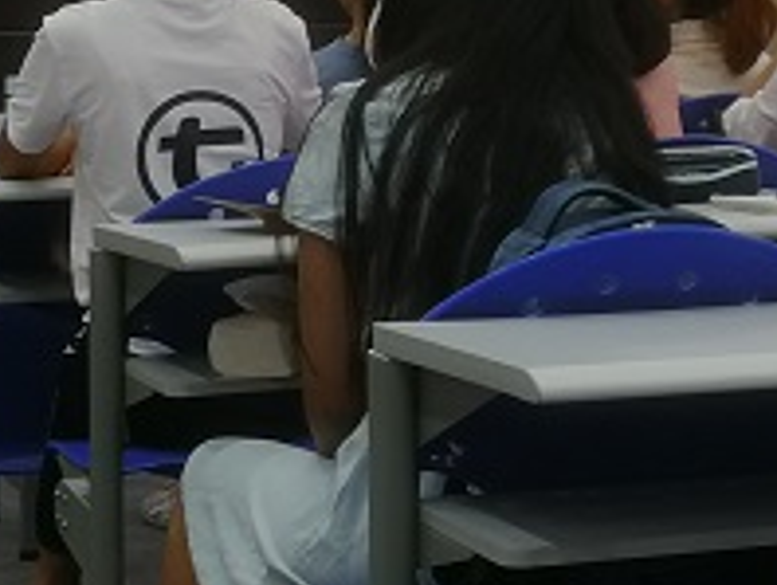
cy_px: -114
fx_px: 2989
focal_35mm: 133
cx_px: 330
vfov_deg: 11.0
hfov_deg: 14.8
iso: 160
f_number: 2.2
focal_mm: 3.95
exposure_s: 1/33.3
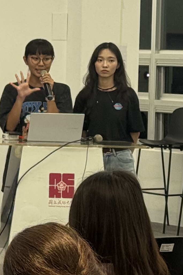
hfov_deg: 6.5
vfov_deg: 10.4
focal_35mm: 198
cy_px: 62
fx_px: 1510
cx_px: -295
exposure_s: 1/60
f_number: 1.78
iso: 80
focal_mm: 6.76
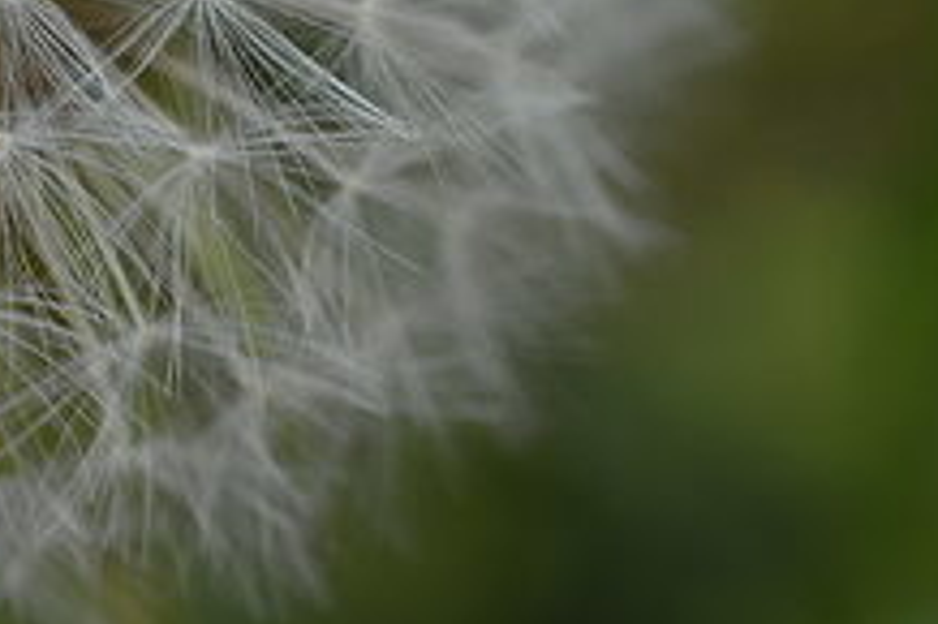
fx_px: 7524
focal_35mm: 289
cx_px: -82
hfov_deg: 7.1
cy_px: -90
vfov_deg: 4.7
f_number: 14
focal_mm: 105
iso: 100
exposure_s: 1/125
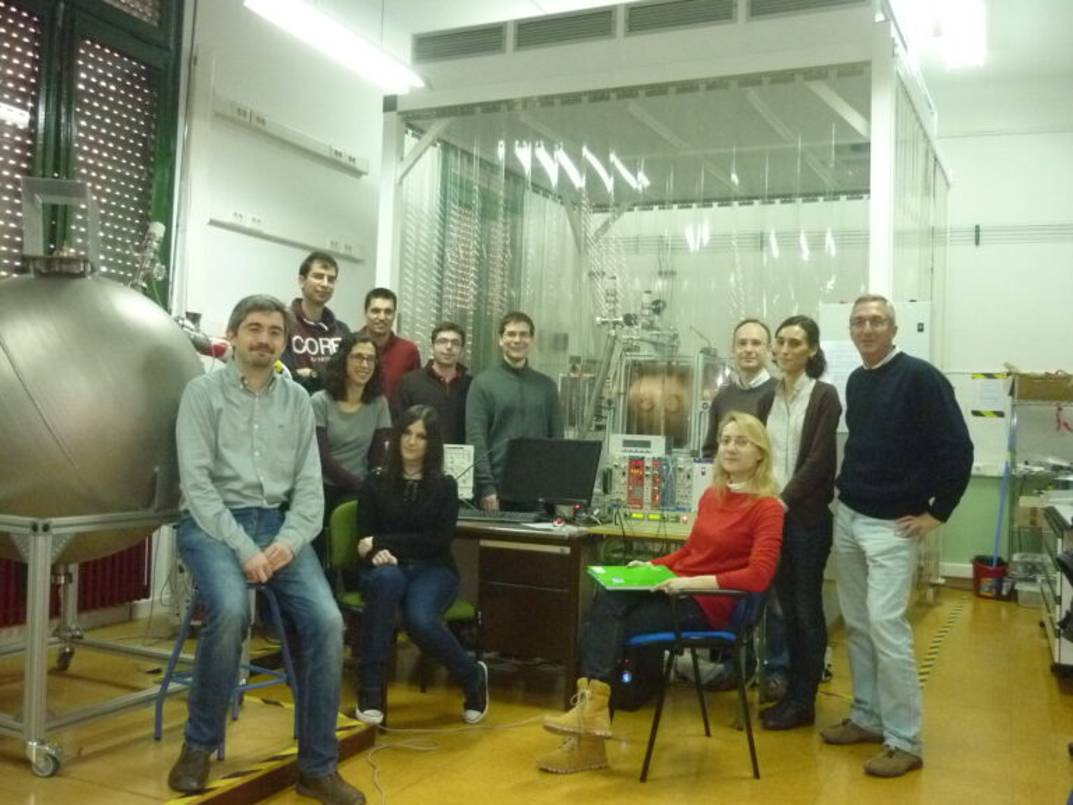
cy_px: 402
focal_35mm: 33
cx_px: 536
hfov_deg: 55.4
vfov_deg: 42.9
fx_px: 1023
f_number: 2.8
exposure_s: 1/30
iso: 640
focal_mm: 5.5
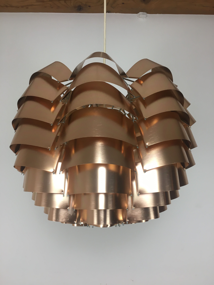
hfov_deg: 48.2
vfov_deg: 61.7
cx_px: 107
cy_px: 142
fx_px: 239
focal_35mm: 29
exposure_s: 1/33
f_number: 2.2
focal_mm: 4.15
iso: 25
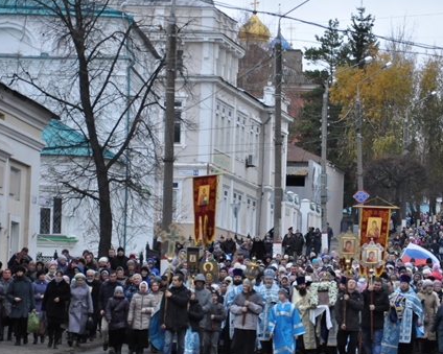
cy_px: 163
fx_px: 2919
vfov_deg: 6.9
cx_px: 296
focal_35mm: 223
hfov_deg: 8.7
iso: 1250
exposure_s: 1/500
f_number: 5.6
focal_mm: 105
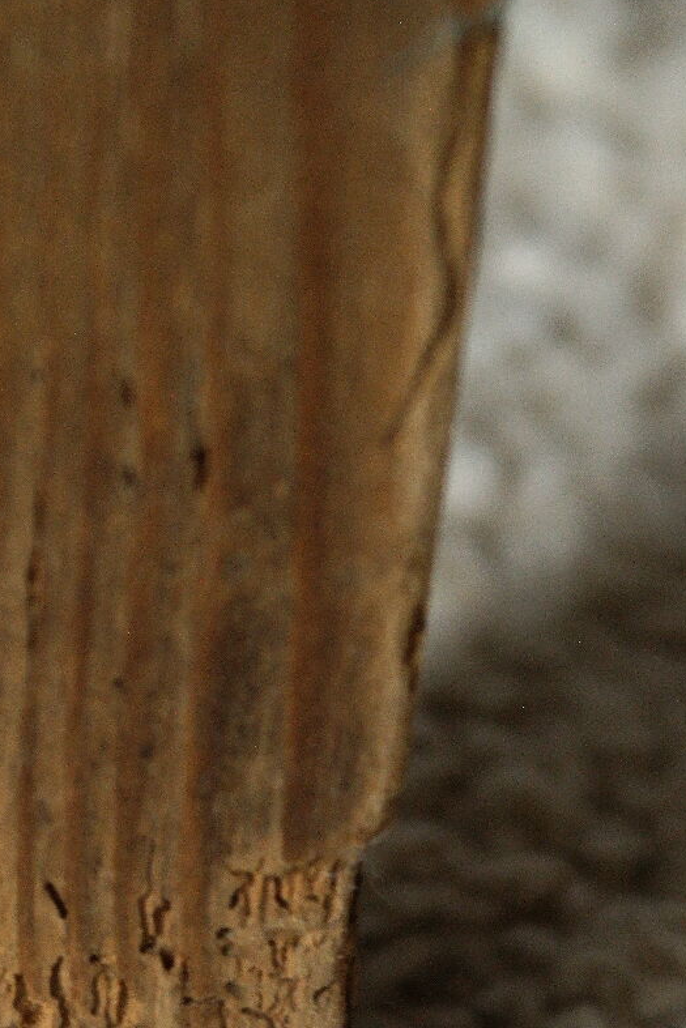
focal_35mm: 169
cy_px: 746
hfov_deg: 8.1
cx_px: 95
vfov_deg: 12.1
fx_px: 4828
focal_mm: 50
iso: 800
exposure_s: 1/30
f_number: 5.6
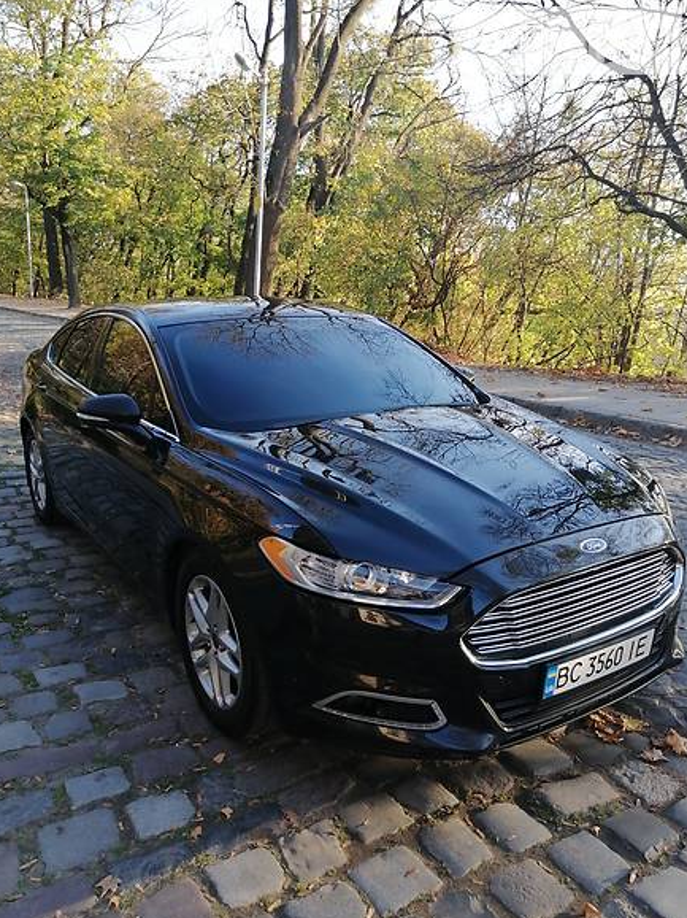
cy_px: 464
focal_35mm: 27
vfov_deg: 65.3
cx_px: 349
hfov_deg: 51.3
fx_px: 715
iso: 50
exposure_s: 1/156
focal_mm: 4
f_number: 1.8
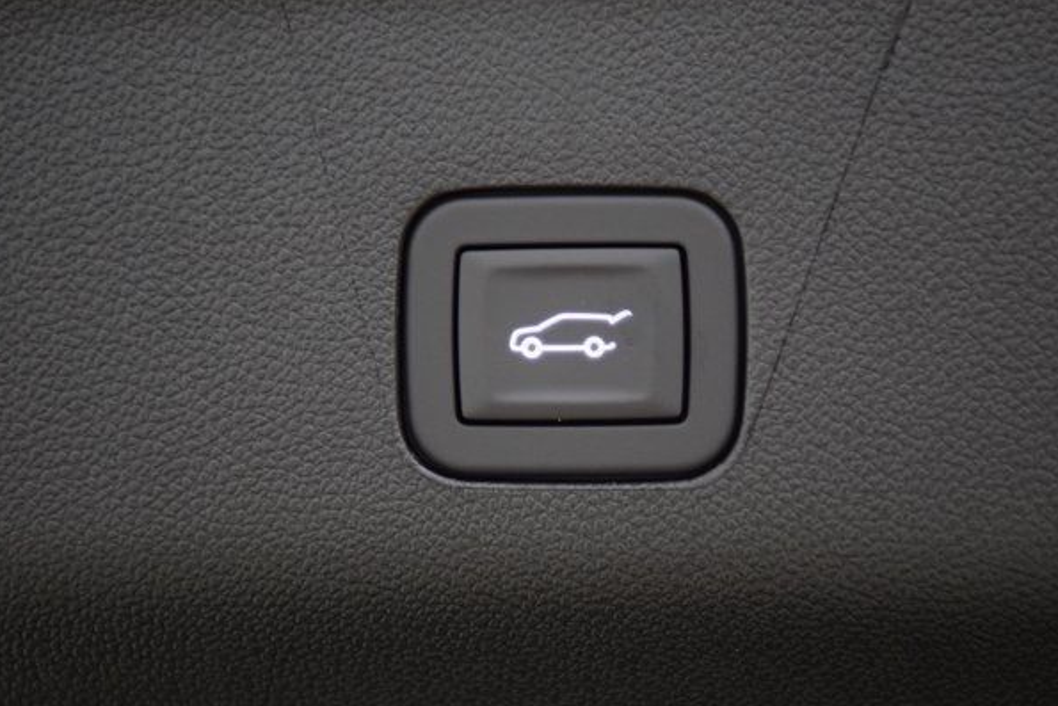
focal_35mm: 100
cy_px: 360
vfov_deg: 13.7
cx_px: 548
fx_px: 2939
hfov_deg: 20.4
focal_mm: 62
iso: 1600
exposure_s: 1/25
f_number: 2.8
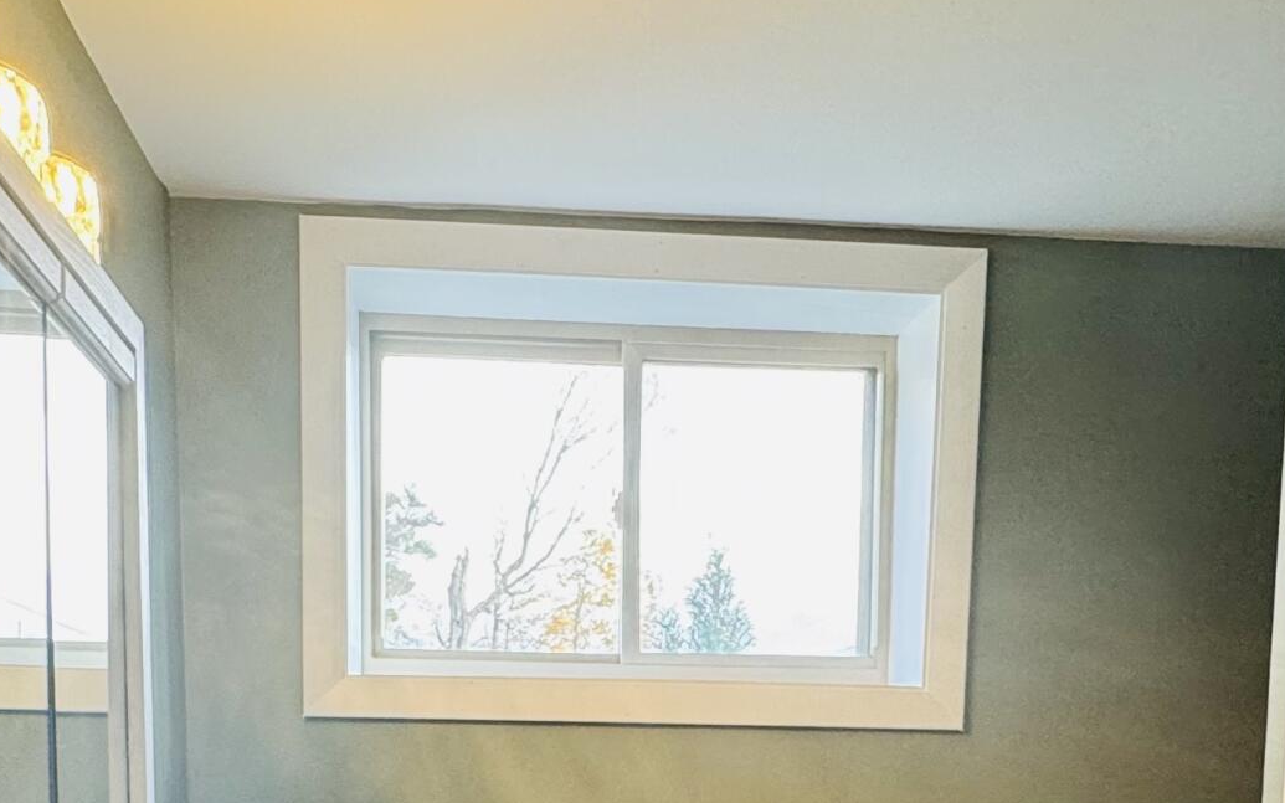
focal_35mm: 43
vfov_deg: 26.5
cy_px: 963
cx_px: 637
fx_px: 1506
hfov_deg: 46.2
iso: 250
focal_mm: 2.22
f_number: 2.2
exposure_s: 1/120
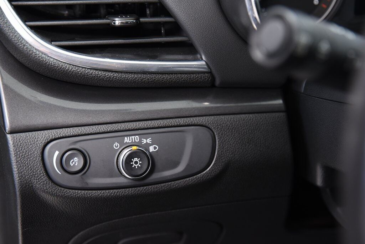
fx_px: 710
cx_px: 182
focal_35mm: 70
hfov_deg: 28.8
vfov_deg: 19.5
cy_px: 122
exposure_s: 1/15
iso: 1600
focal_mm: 70
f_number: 4
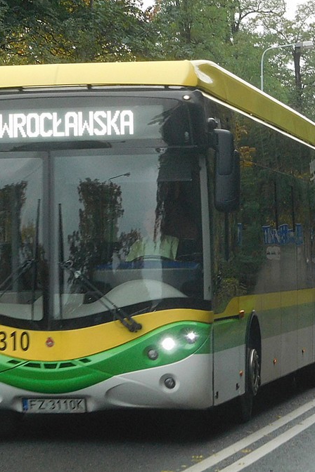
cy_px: 236
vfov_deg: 13.2
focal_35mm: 156
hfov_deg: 8.8
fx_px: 2047
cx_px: 147
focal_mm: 20
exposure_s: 1/160
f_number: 4.9
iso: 400
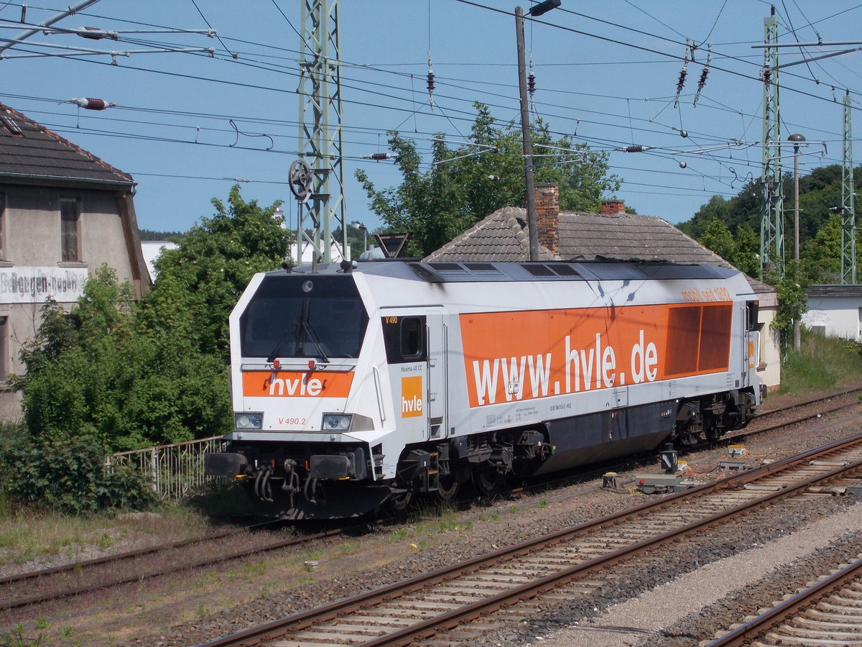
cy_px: 324
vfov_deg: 19.4
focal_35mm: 76
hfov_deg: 25.7
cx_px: 431
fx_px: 1893
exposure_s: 1/100
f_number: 14.5
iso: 80
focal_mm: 13.5
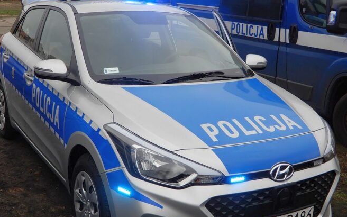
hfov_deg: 46.2
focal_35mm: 43
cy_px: 83
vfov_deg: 29.8
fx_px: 407
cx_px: 176
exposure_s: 1/100
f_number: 4
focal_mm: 6.8
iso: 80
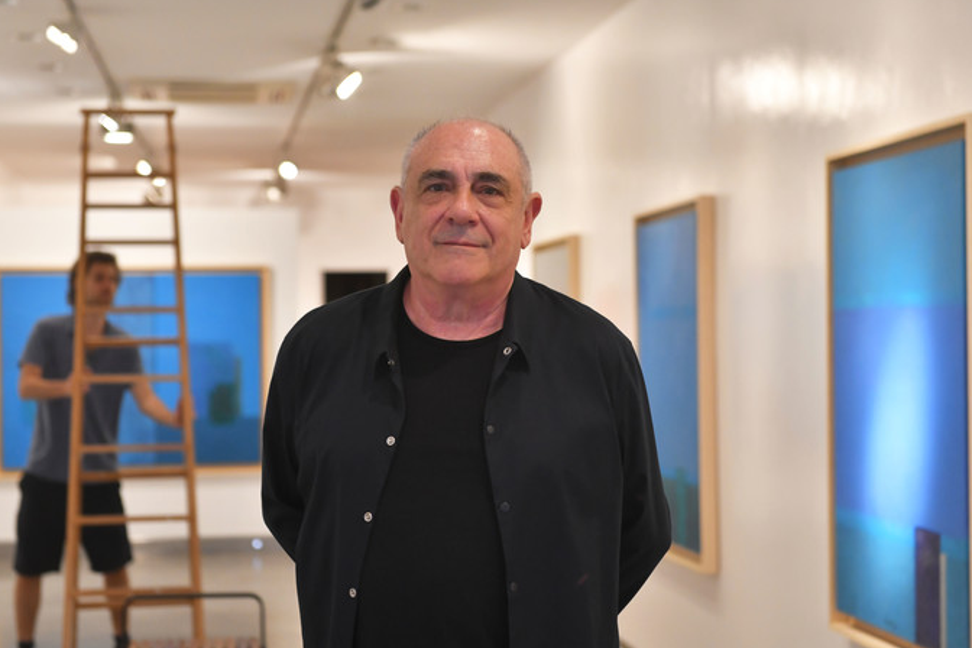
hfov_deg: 27.0
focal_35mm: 75
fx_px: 2025
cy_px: 338
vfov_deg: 18.2
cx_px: 469
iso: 1600
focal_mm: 70
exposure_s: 1/200
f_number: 3.5
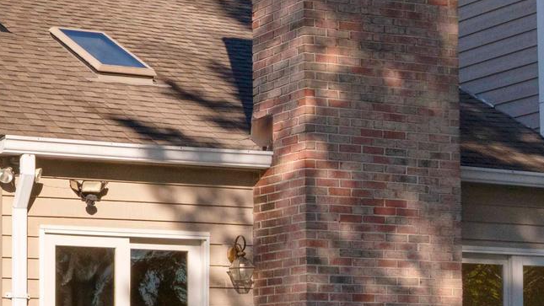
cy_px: 323
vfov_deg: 11.4
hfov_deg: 19.6
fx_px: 1510
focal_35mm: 105
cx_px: -44
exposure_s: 1/1000
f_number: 16
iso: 1000
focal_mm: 31.5
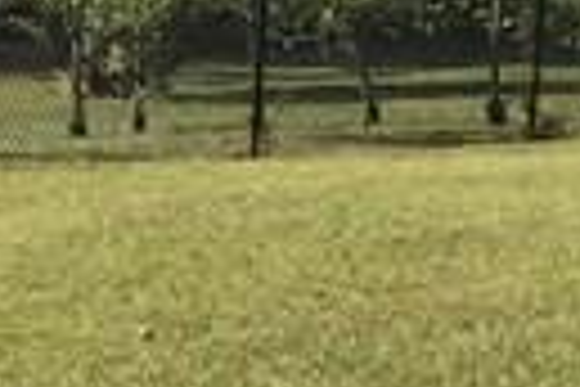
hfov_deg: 7.8
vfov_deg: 5.7
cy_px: -189
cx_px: -904
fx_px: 3866
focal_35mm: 240
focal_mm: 4.15
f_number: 2.2
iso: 32
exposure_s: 1/1647
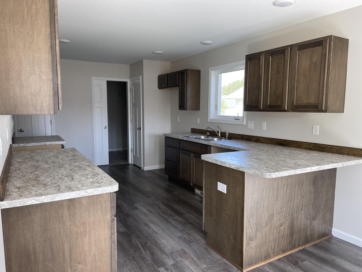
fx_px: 272
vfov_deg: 53.1
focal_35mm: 26
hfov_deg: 67.3
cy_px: 136
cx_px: 181
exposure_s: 1/121
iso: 80
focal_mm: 5.1
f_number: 1.6
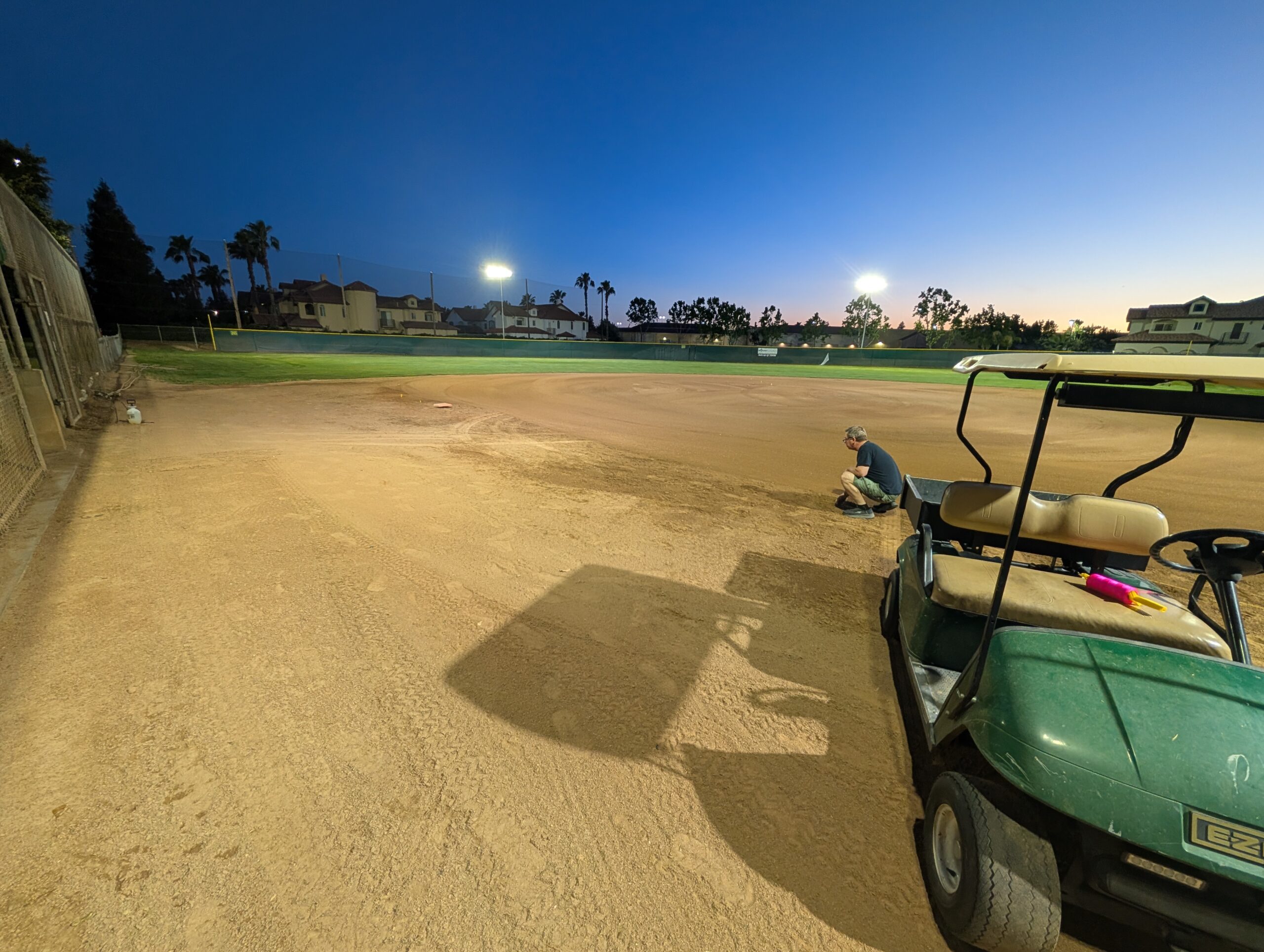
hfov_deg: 110.5
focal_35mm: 12
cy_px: 476
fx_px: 439
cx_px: 632
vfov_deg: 94.6
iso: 122
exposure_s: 1/46.4
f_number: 1.7
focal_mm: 2.02
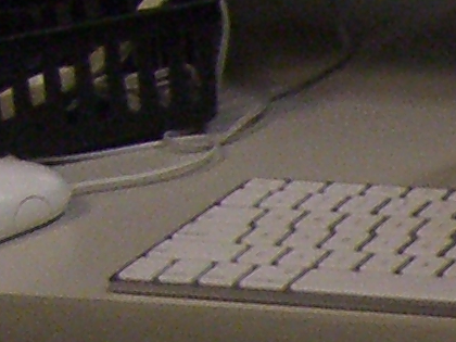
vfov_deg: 4.9
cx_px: 1343
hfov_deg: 6.2
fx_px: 3886
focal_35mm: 295
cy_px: 696
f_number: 2.8
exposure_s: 1/60
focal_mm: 7.9
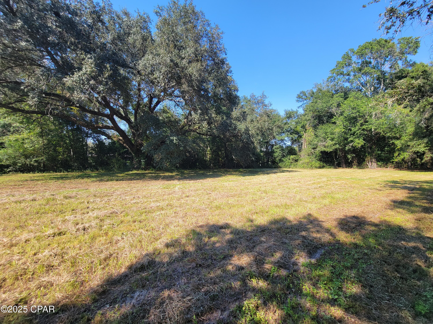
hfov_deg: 106.2
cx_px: 216
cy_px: 162
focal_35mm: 13
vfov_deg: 89.9
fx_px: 163
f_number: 2.2
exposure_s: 1/547
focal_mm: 2.2
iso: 50
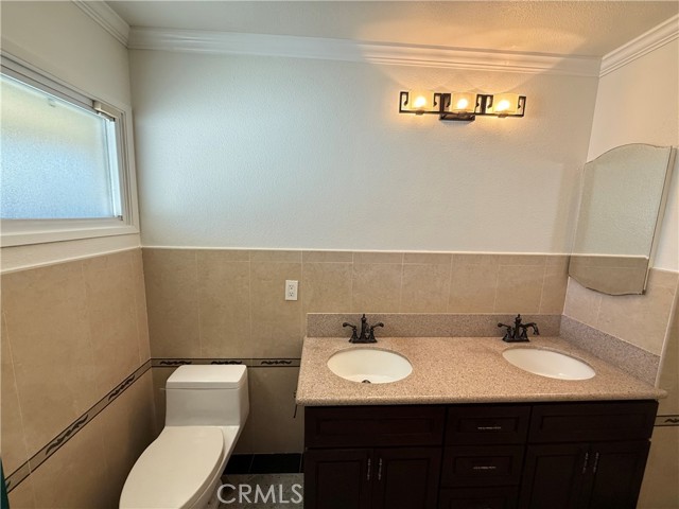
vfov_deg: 85.7
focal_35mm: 14
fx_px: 275
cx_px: 340
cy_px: 254
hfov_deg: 102.1
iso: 250
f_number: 2.2
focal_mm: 2.22
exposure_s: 1/120
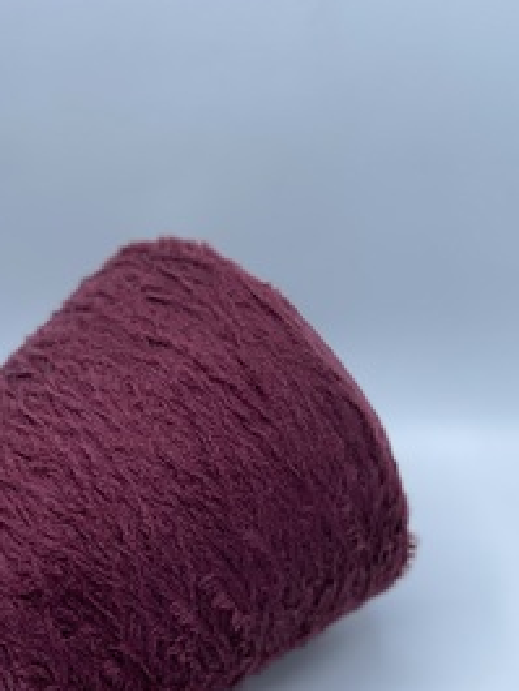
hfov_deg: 12.7
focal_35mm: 116
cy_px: 508
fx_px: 2317
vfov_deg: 16.9
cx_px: 115
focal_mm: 7.5
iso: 20
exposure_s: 1/127
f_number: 2.2
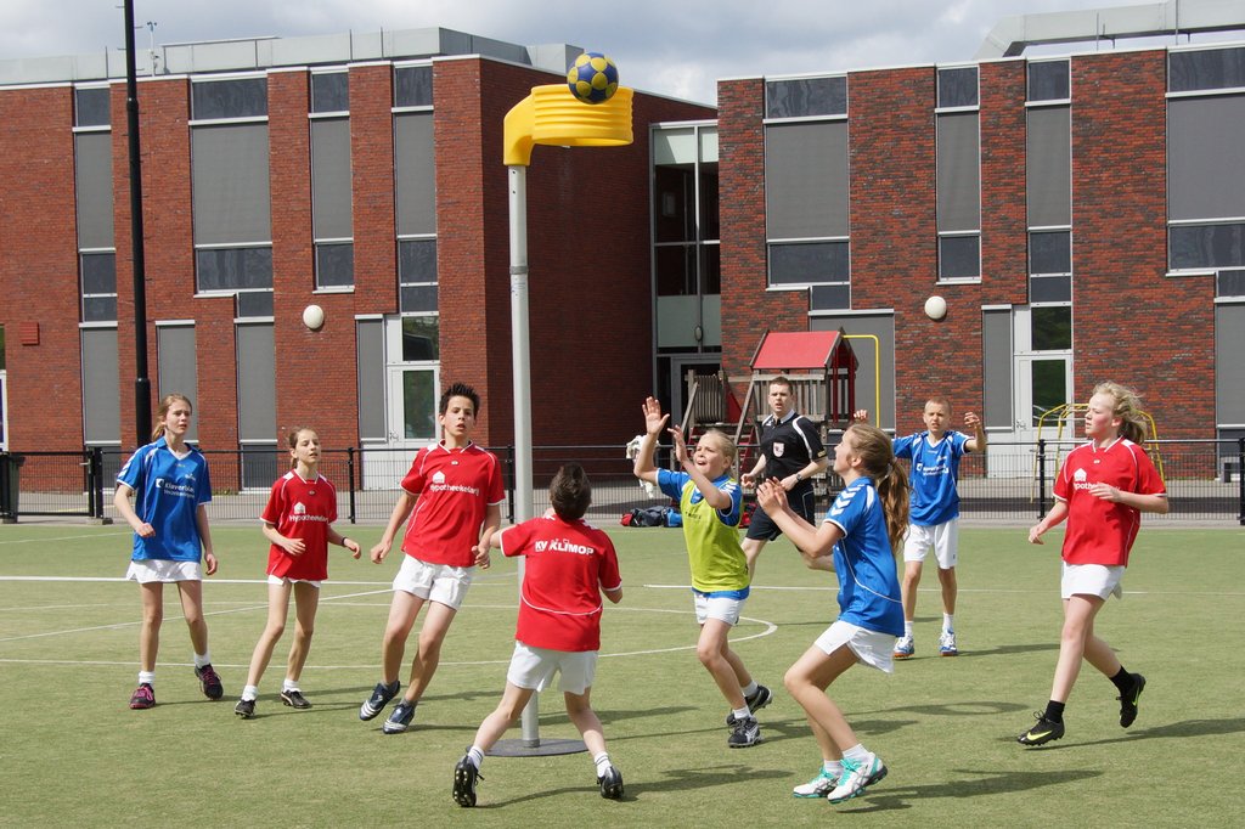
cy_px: 414
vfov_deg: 25.7
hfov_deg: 37.9
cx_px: 622
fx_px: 1815
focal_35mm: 52
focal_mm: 35
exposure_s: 1/1250
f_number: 7.1
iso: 320
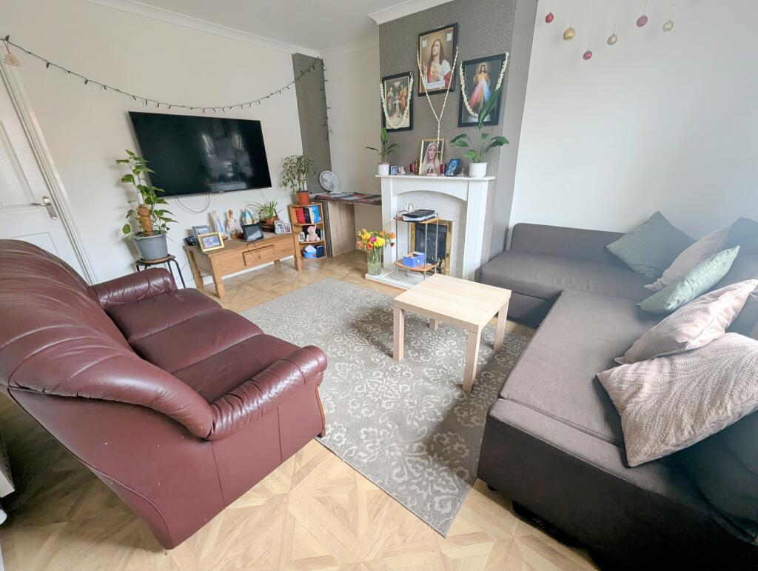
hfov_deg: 106.1
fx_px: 285
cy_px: 286
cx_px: 379
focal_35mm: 13
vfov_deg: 90.1
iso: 93
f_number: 2.2
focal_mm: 1.95
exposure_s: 1/28.6
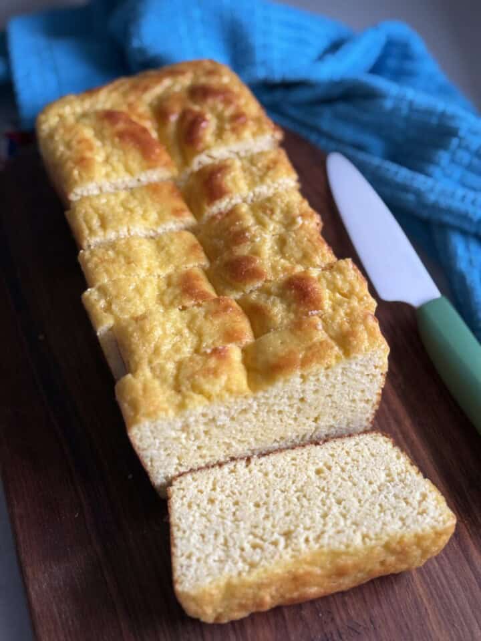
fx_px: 889
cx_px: 240
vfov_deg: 39.7
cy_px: 320
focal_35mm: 48
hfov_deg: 30.3
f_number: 1.8
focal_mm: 6.8
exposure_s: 1/60
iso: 200
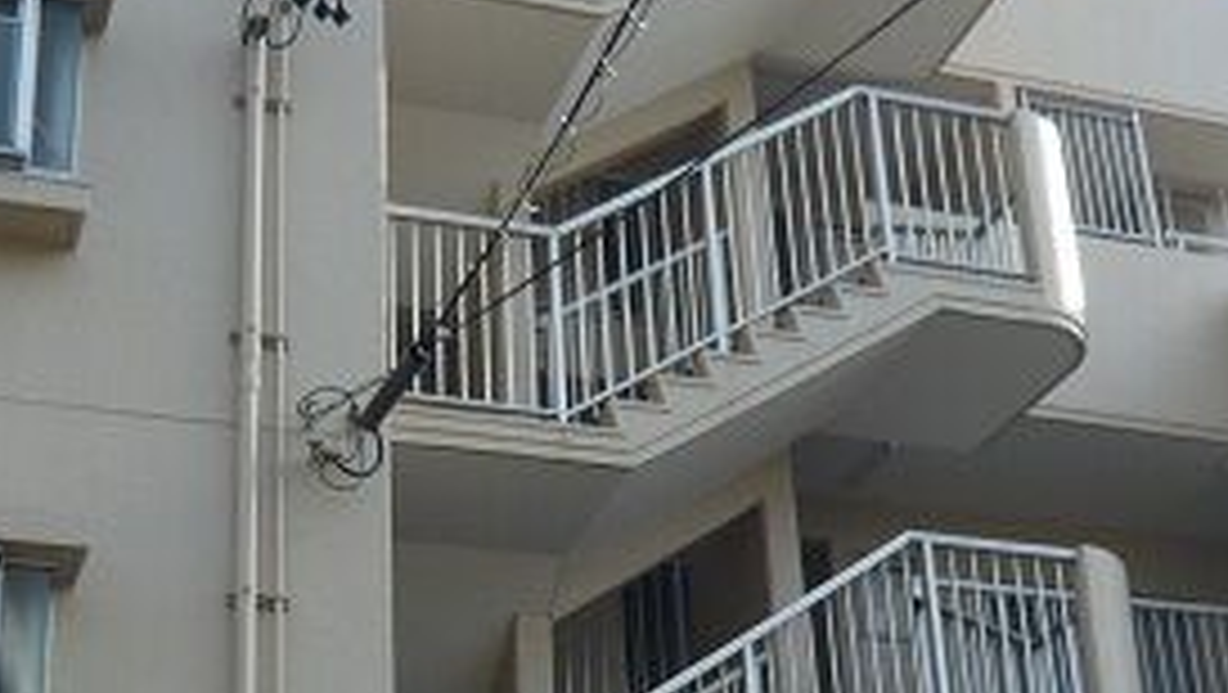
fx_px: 2183
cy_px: 518
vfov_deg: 17.9
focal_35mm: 67
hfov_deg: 31.3
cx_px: 459
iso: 100
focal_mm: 4.6
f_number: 2.8
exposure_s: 1/640
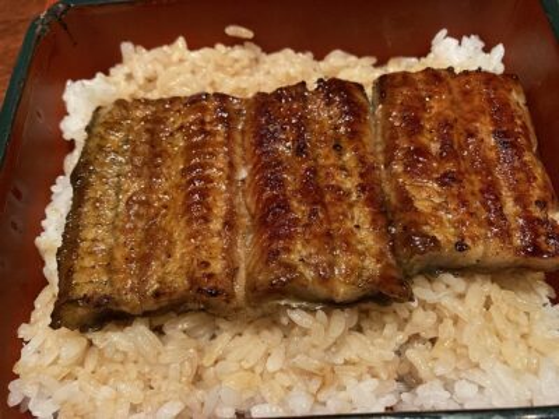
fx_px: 452
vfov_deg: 49.7
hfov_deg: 63.4
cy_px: 210
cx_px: 280
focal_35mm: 28
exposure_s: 1/50
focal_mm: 3.99
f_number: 1.8
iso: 320
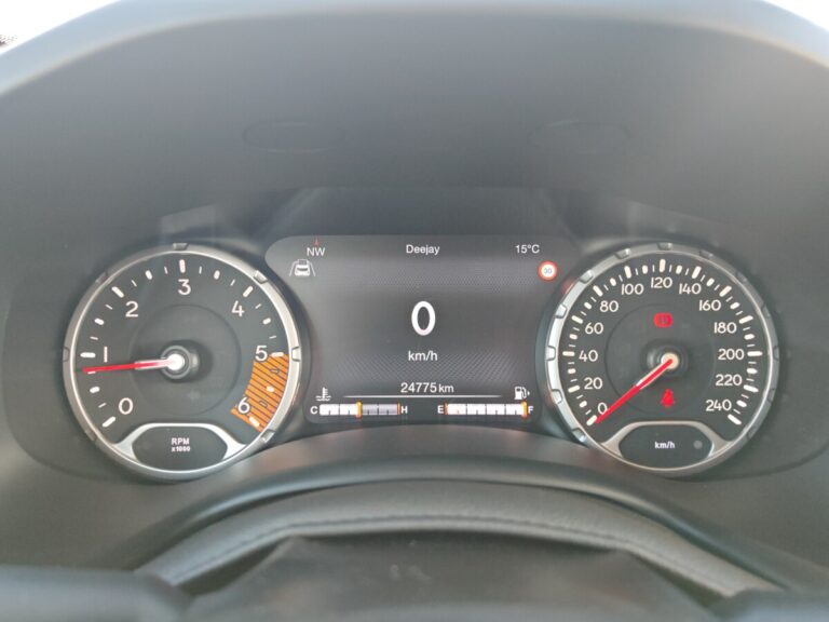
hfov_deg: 65.3
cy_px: 311
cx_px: 414
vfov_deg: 51.4
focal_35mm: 27
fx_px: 647
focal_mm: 6.83
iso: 200
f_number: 2
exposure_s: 1/100
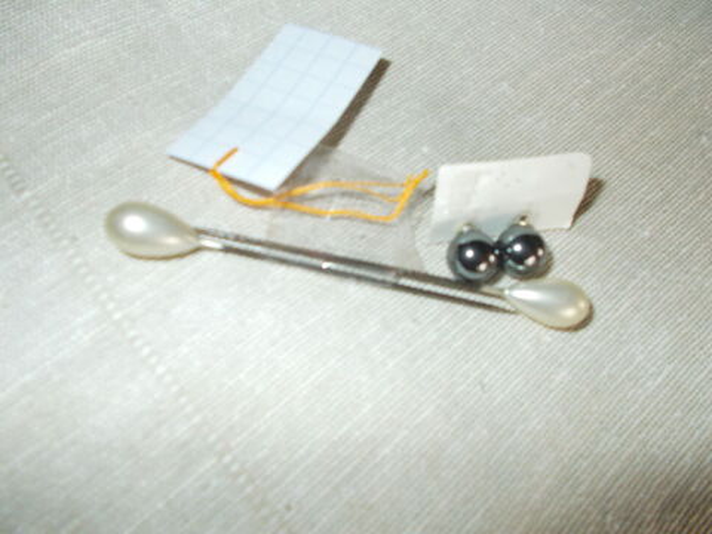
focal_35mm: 26
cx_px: 356
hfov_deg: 67.3
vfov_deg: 53.1
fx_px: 535
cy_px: 267
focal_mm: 4.6
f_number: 3.2
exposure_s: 1/25
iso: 200
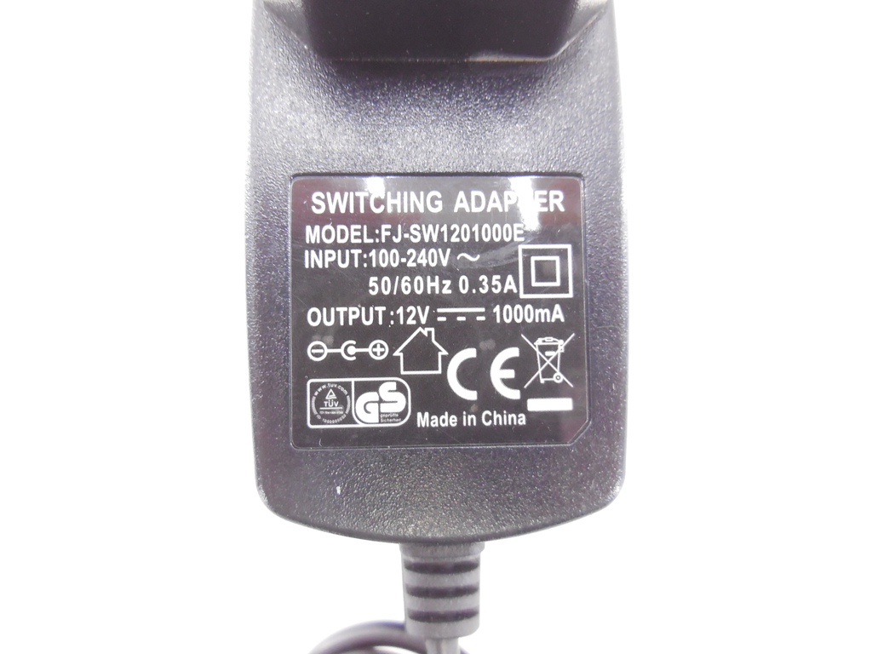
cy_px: 327
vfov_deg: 54.9
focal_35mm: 25
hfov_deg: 69.4
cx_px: 436
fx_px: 630
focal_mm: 4.5
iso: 280
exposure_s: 1/30
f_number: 3.1
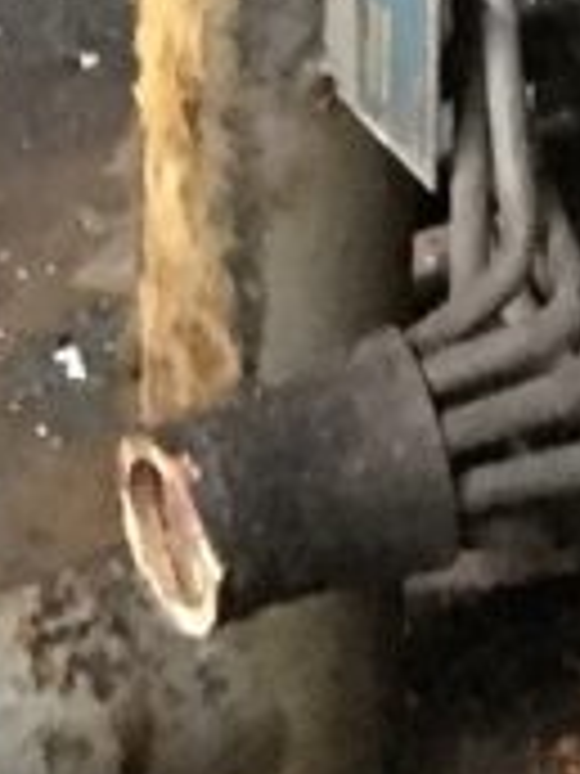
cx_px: 598
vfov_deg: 9.3
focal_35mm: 173
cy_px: -1472
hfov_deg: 8.5
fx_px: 3865
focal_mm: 4.15
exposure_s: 1/15
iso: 320
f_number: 2.2
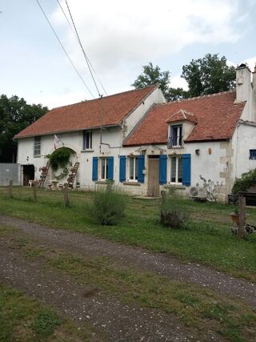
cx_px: 128
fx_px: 266
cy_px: 171
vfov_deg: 65.3
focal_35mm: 27
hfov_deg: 51.3
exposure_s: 1/455
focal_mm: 4
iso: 20
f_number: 1.8
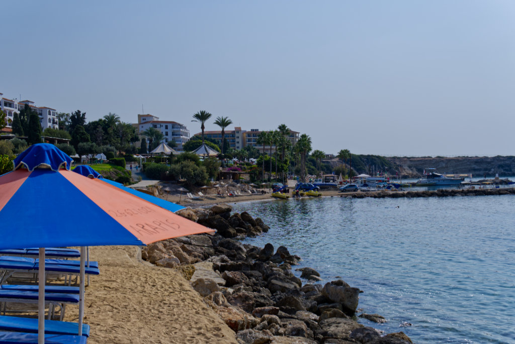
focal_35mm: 45
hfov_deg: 43.6
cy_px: 172
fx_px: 644
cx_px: 258
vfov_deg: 29.9
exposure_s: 1/1600
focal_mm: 30
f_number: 5
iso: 100
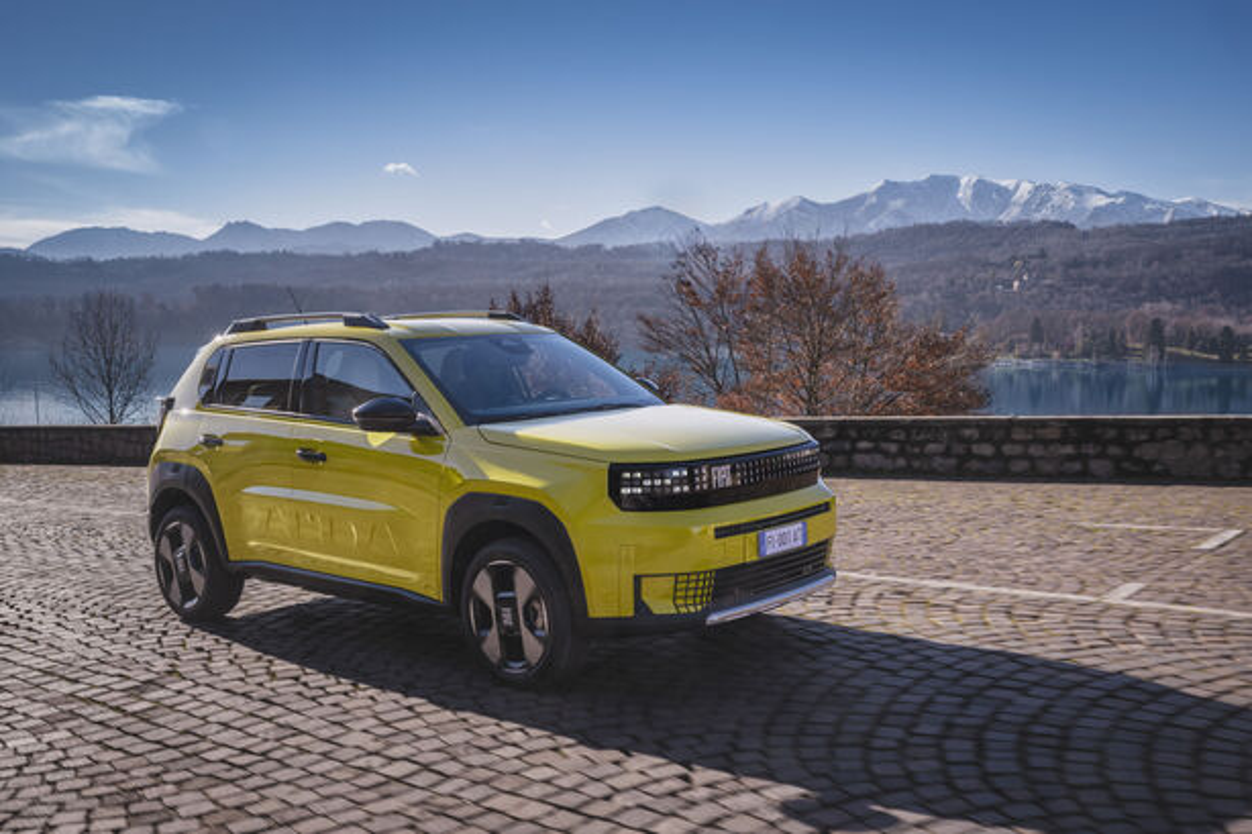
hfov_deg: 54.4
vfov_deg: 37.8
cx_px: 626
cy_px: 417
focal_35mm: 35
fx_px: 1217
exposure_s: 1/100
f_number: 13
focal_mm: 35
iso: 64
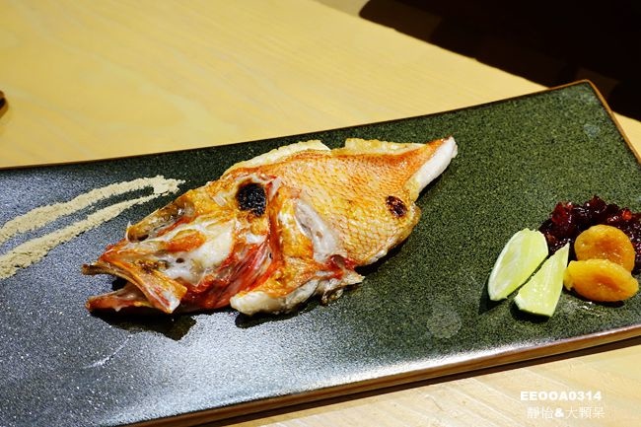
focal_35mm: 33
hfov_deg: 57.2
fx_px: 587
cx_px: 320
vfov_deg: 39.9
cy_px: 214
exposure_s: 1/20
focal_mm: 12.2
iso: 800
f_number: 2.8
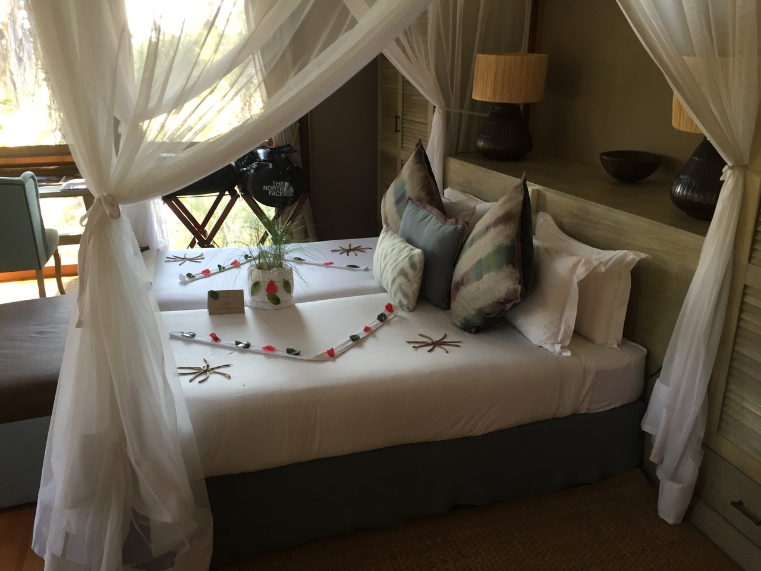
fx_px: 638
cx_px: 380
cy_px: 286
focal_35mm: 29
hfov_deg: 61.7
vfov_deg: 48.2
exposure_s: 1/33
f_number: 2.2
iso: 100
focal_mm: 4.15
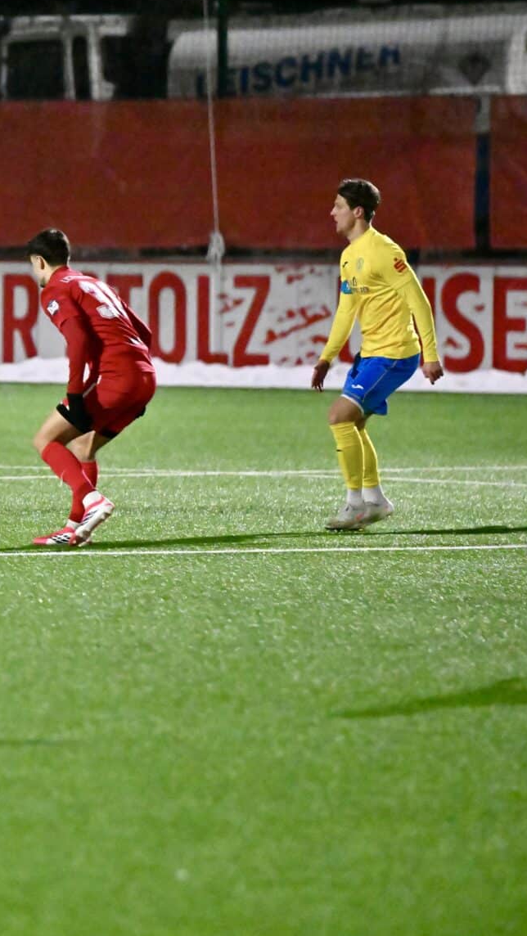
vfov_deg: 5.8
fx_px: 9310
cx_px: -212
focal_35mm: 375
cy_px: 402
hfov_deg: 3.2
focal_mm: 200
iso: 10000
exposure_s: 1/1250
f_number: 3.2
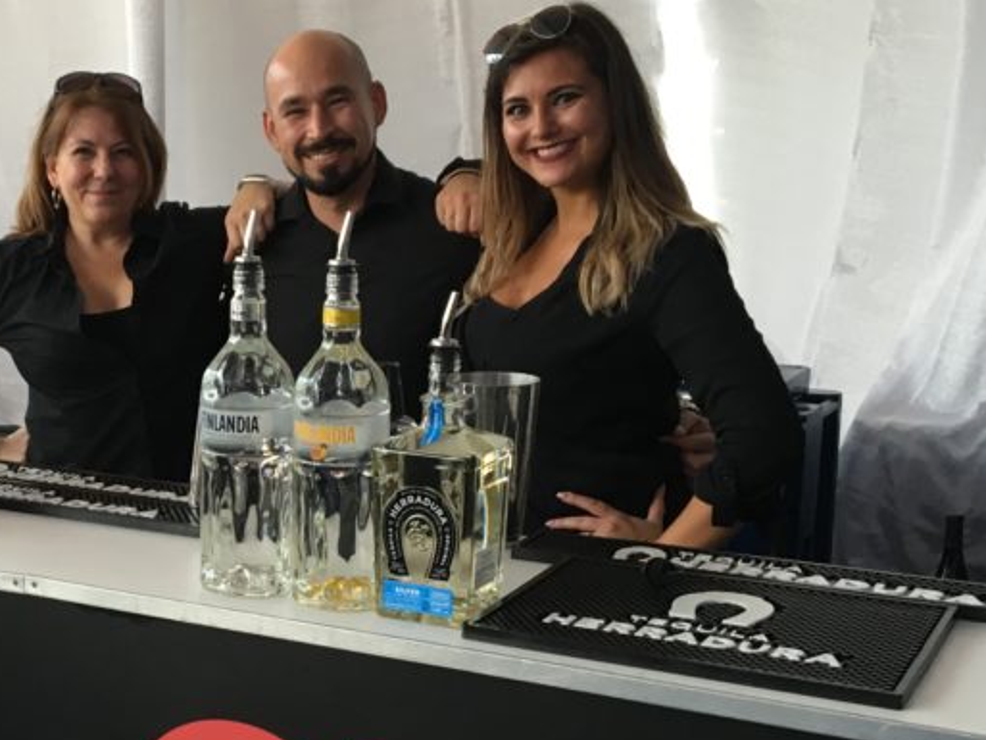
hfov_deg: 30.7
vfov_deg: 24.0
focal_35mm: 61
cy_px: 456
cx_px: 163
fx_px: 1738
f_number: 2.2
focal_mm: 4.15
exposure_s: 1/30
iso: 64
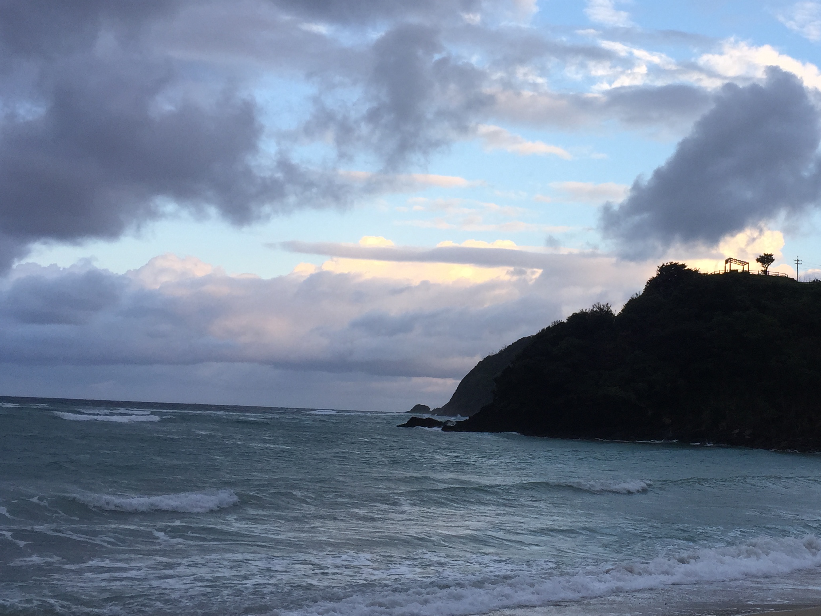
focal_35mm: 46
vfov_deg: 31.4
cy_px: 244
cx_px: 605
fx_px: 1091
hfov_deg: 40.2
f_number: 2.2
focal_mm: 4.15
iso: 32
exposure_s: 1/373
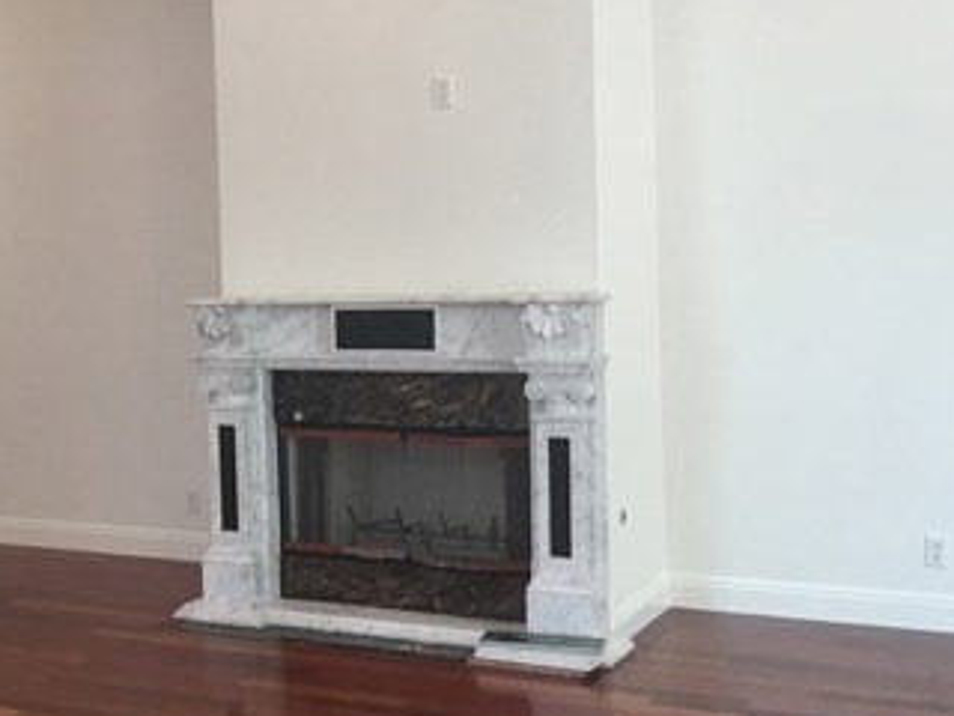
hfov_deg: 32.1
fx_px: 1598
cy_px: 280
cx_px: 161
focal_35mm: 58
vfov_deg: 25.2
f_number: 2.2
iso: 25
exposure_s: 1/15
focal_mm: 4.15
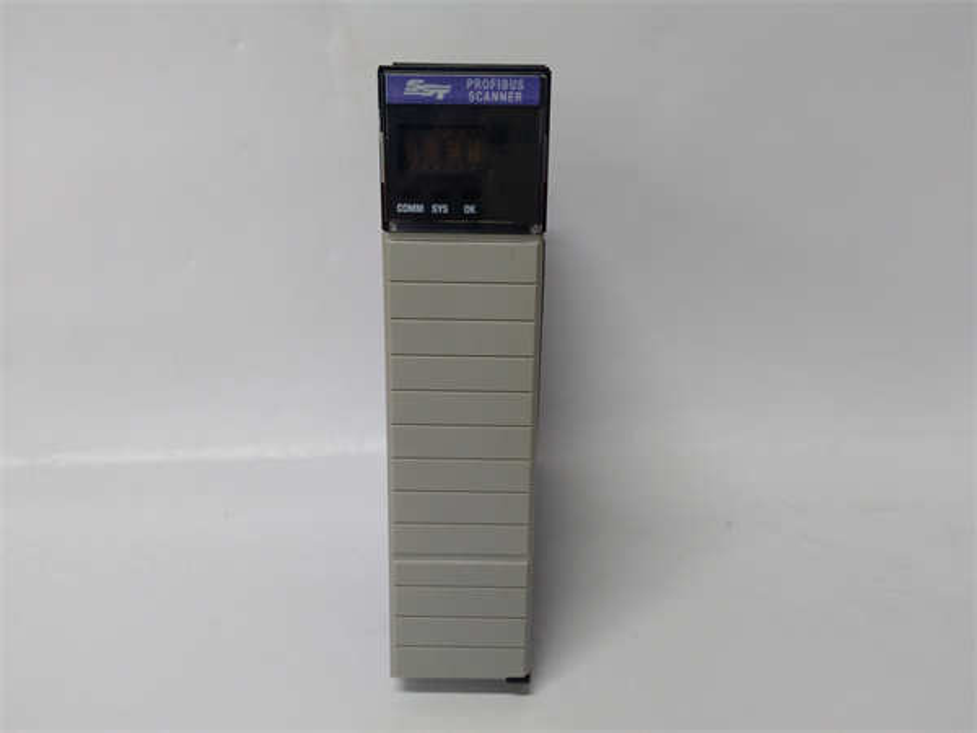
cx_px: 488
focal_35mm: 27
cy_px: 366
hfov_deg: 65.3
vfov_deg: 51.4
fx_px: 762
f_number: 2
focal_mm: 3.79
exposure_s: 1/33
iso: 157
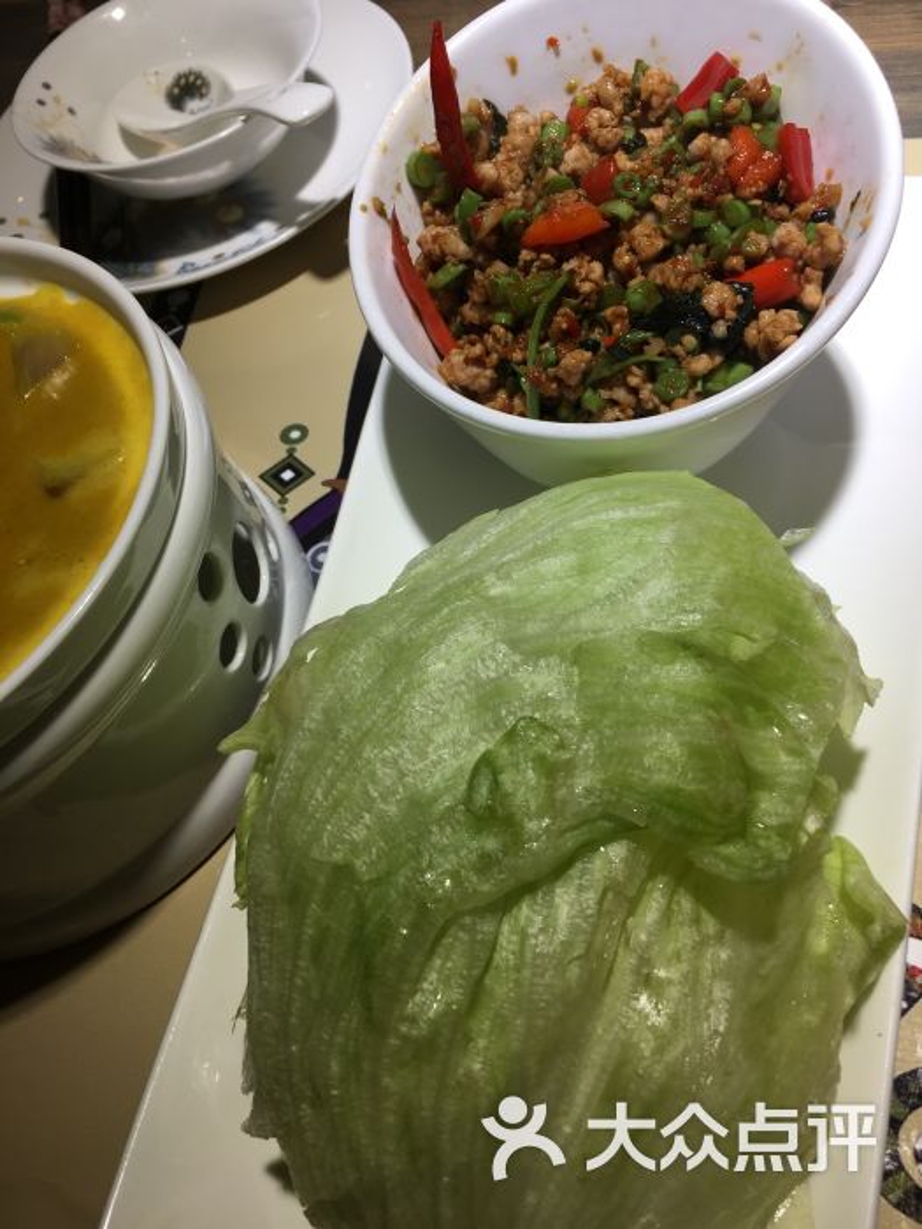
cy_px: 614
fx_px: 1030
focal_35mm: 29
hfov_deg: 48.2
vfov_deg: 61.7
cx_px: 461
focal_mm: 4.15
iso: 25
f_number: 2.2
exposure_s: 1/100
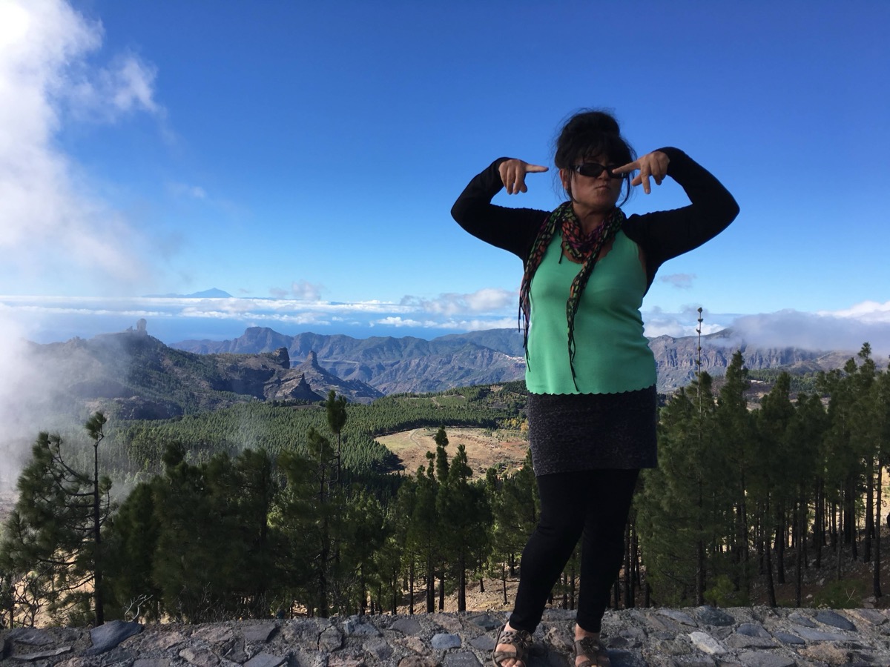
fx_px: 746
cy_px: 334
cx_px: 445
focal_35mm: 29
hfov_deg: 61.7
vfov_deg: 48.2
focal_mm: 4.15
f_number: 2.2
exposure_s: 1/1451
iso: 25
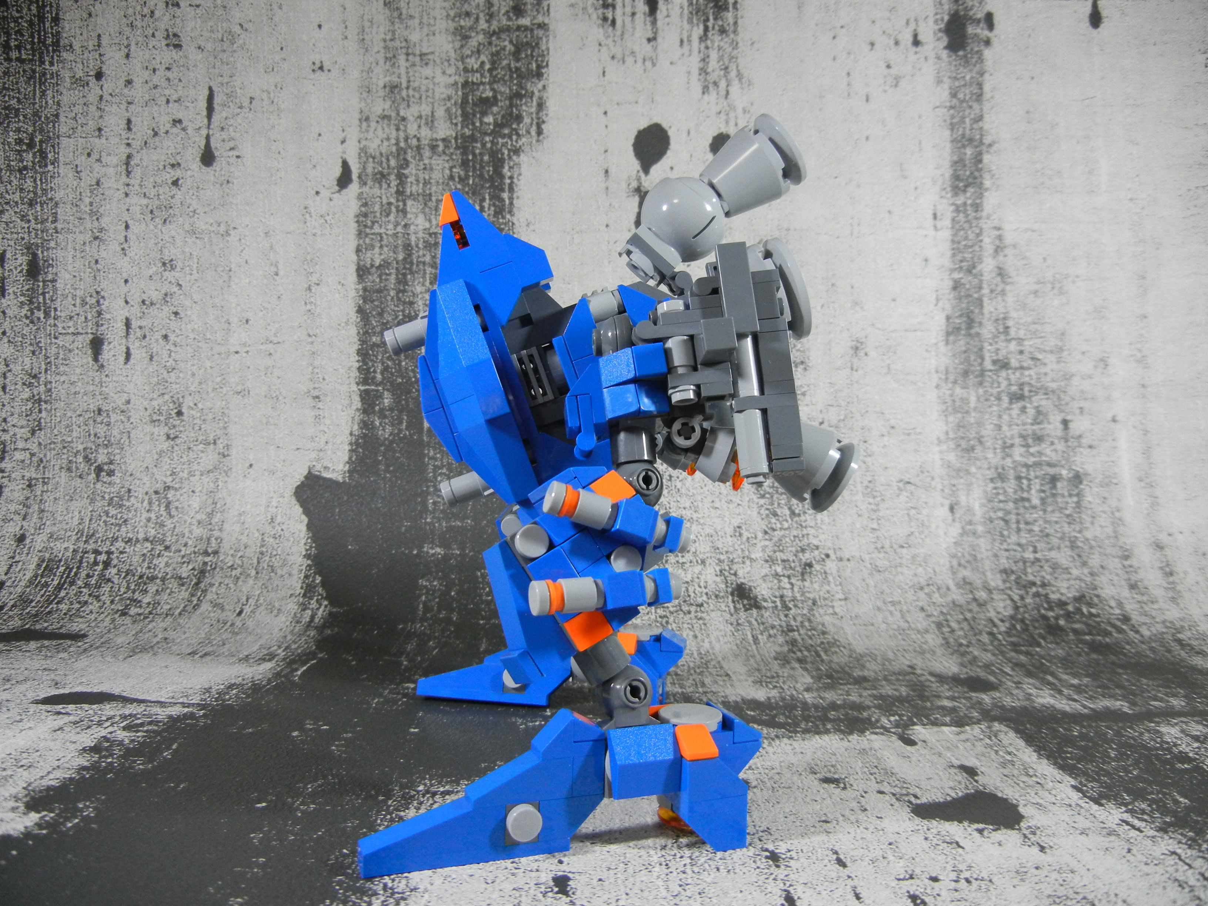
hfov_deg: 60.0
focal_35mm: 30
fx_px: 1047
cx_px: 604
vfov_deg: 46.8
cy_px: 453
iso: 400
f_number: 3.5
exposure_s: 1/41.3
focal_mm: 5.4
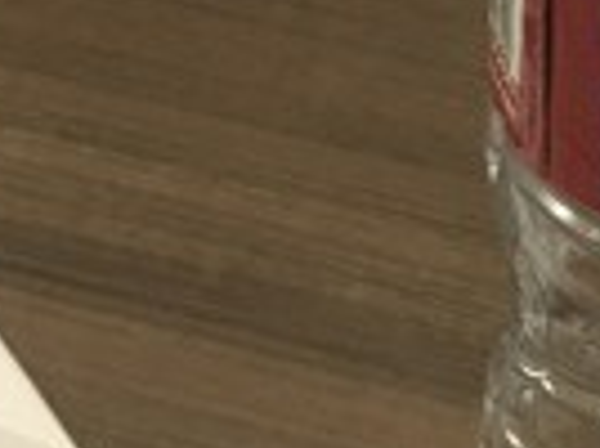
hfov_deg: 17.4
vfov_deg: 13.1
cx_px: 515
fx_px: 1938
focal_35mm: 112
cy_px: 119
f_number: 2.2
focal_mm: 4.15
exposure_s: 1/30
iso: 160
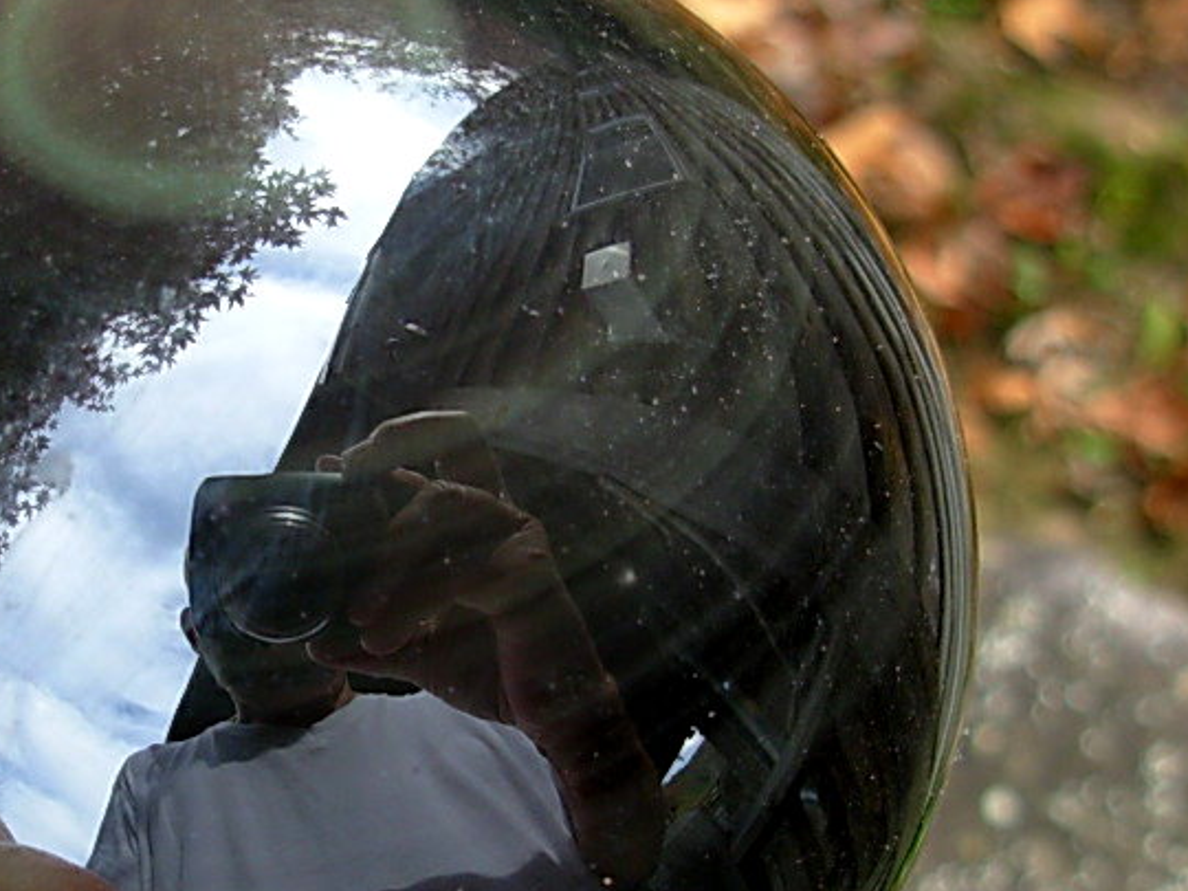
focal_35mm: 72
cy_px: 524
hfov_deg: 26.9
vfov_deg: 20.4
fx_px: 2471
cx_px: 387
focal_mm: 6.3
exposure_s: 1/95.9
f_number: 2.9
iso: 50
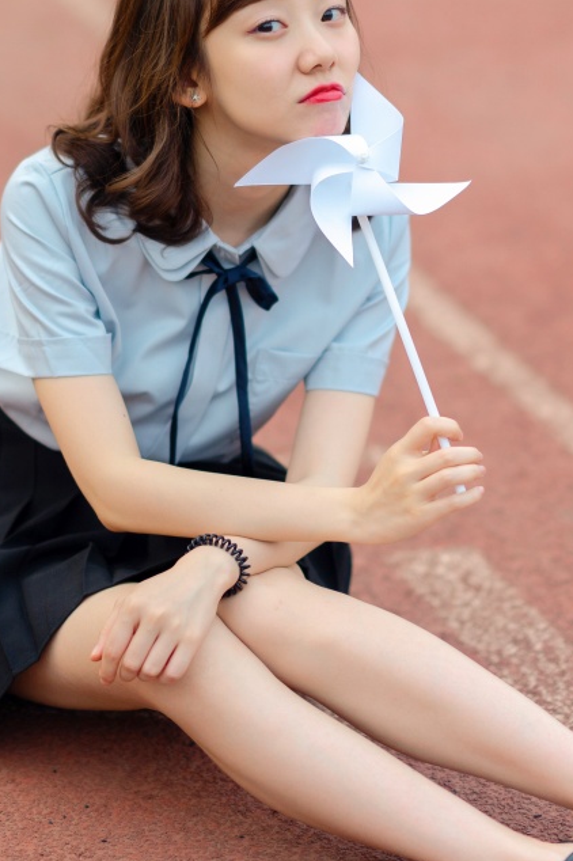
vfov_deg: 12.7
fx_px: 3848
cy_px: 227
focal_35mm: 161
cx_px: 310
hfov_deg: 8.5
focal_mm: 85
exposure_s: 1/160
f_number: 1.4
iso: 100
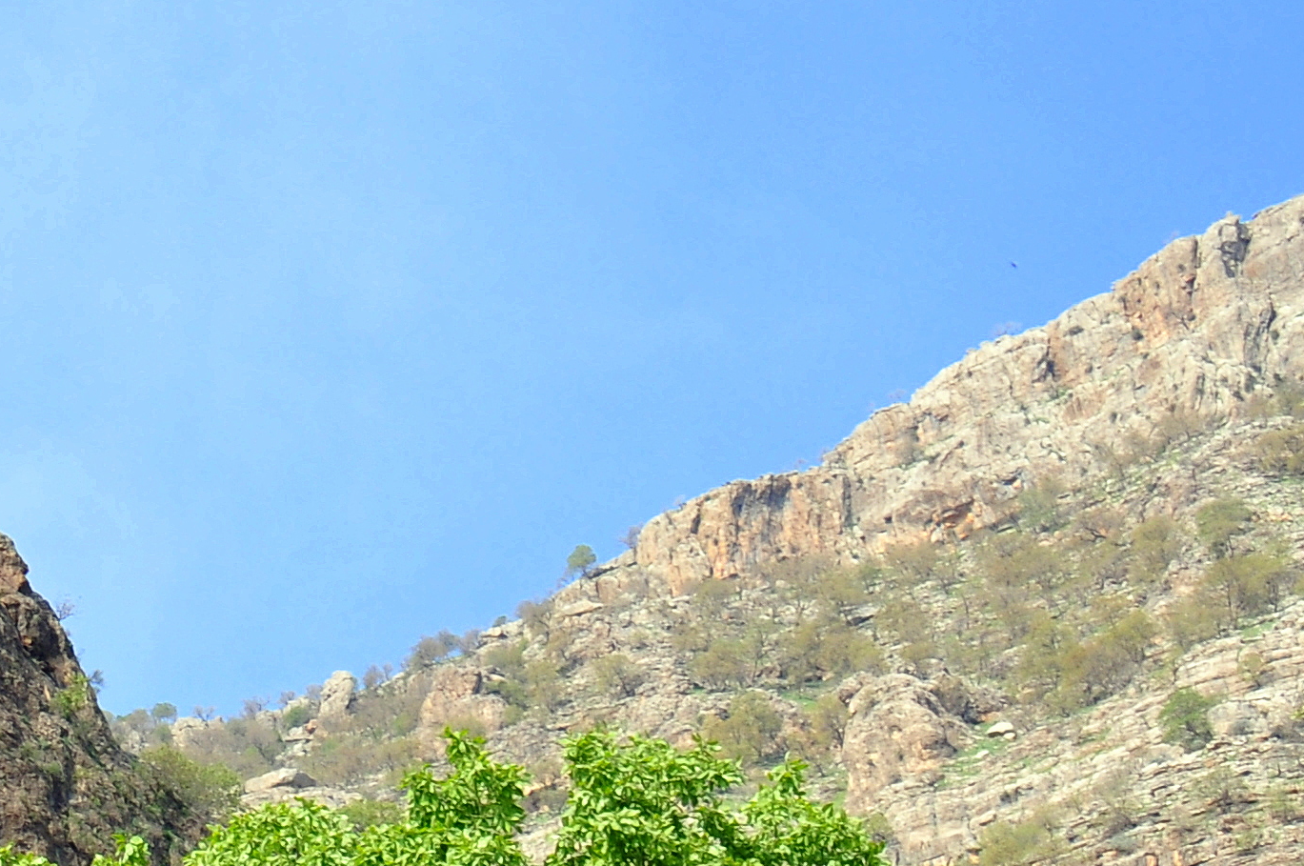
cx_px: -414
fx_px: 5101
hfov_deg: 14.0
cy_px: 936
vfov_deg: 9.6
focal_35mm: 141
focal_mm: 30
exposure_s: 1/200
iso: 200
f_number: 10
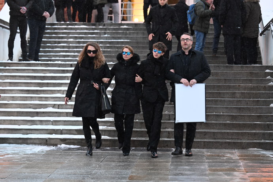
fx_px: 948
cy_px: 91
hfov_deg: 16.4
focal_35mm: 125
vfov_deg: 11.0
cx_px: 136
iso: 8000
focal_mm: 125
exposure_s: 1/320
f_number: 4
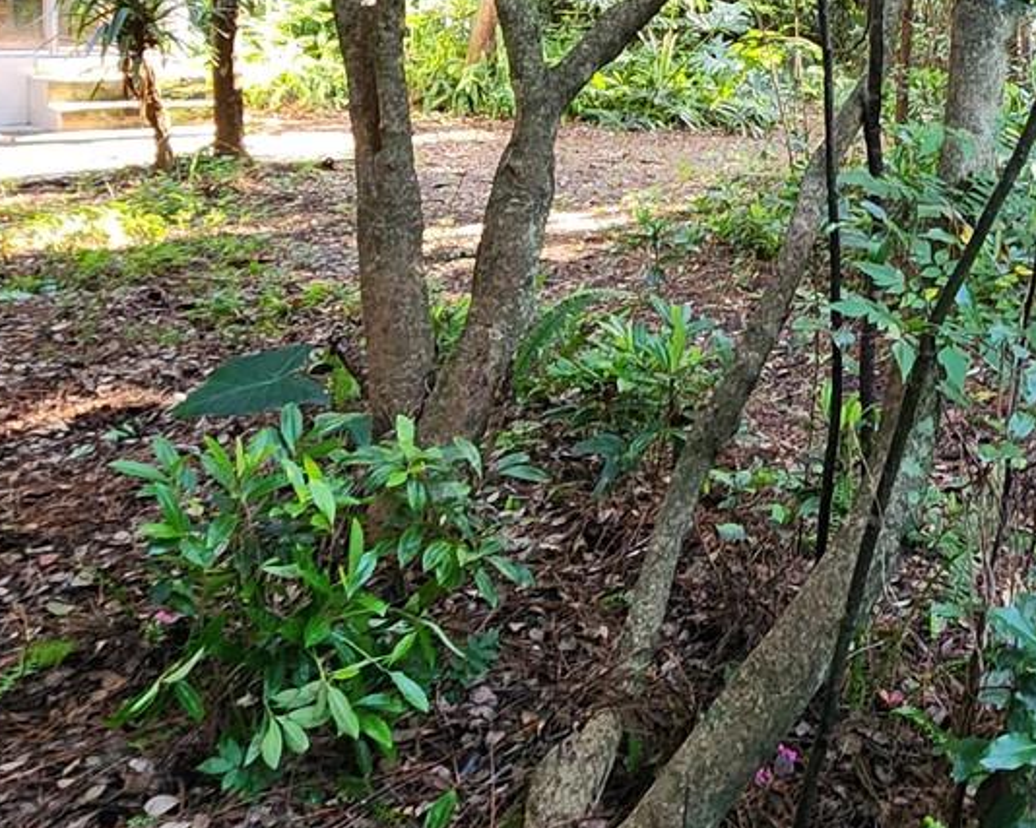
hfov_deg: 44.8
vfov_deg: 37.0
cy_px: 105
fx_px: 1165
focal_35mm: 38
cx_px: 871
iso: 320
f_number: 2.2
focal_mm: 2.2
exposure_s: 1/30
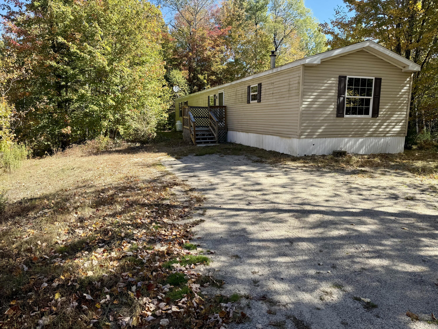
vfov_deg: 56.8
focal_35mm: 24
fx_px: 304
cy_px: 164
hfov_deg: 71.6
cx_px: 219
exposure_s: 1/1292
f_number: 1.78
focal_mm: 6.76
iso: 80
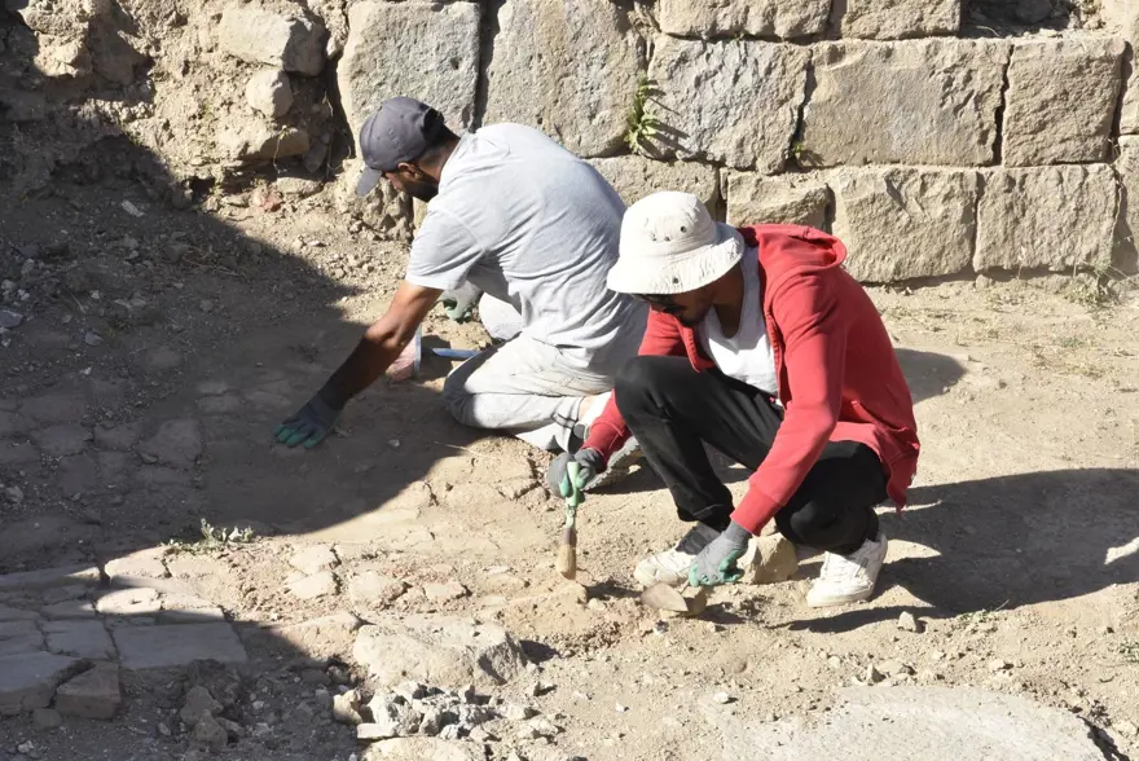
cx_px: 570
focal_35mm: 105
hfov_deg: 19.4
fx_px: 3324
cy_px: 380
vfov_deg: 13.1
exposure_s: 1/250
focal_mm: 70
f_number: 22
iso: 1250
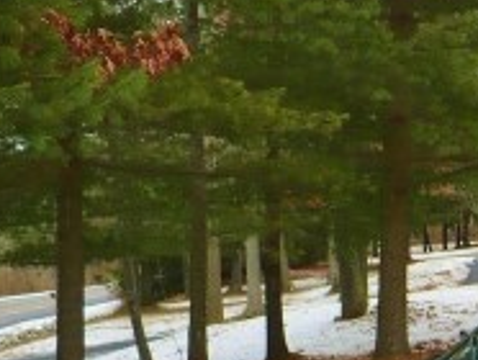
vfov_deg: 11.1
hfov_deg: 14.2
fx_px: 1756
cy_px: 579
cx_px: 781
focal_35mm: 127
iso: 100
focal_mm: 6.1
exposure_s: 1/500
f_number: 2.8
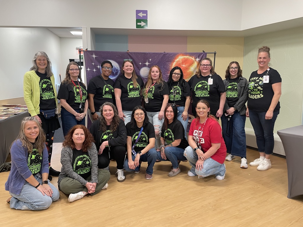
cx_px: 152
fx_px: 228
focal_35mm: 26
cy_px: 114
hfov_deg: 67.3
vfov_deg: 53.1
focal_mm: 4.2
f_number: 1.6
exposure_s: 1/60
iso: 125
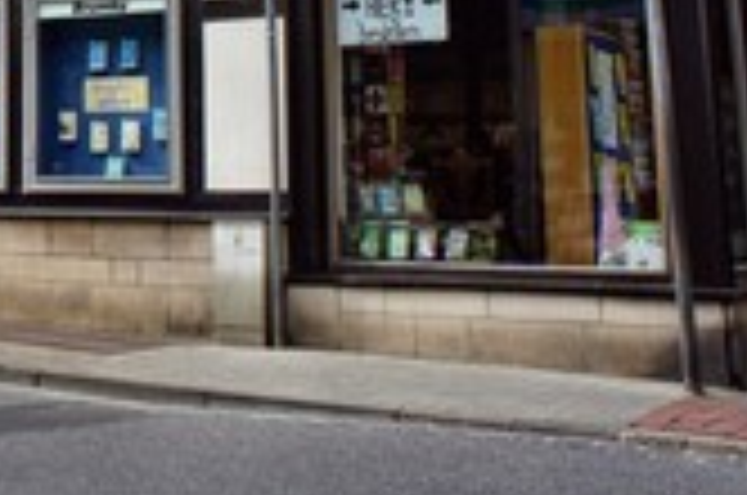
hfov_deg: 23.6
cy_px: -166
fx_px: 1553
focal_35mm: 75
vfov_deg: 16.9
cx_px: -243
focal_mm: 18
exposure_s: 1/160
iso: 250
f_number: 11
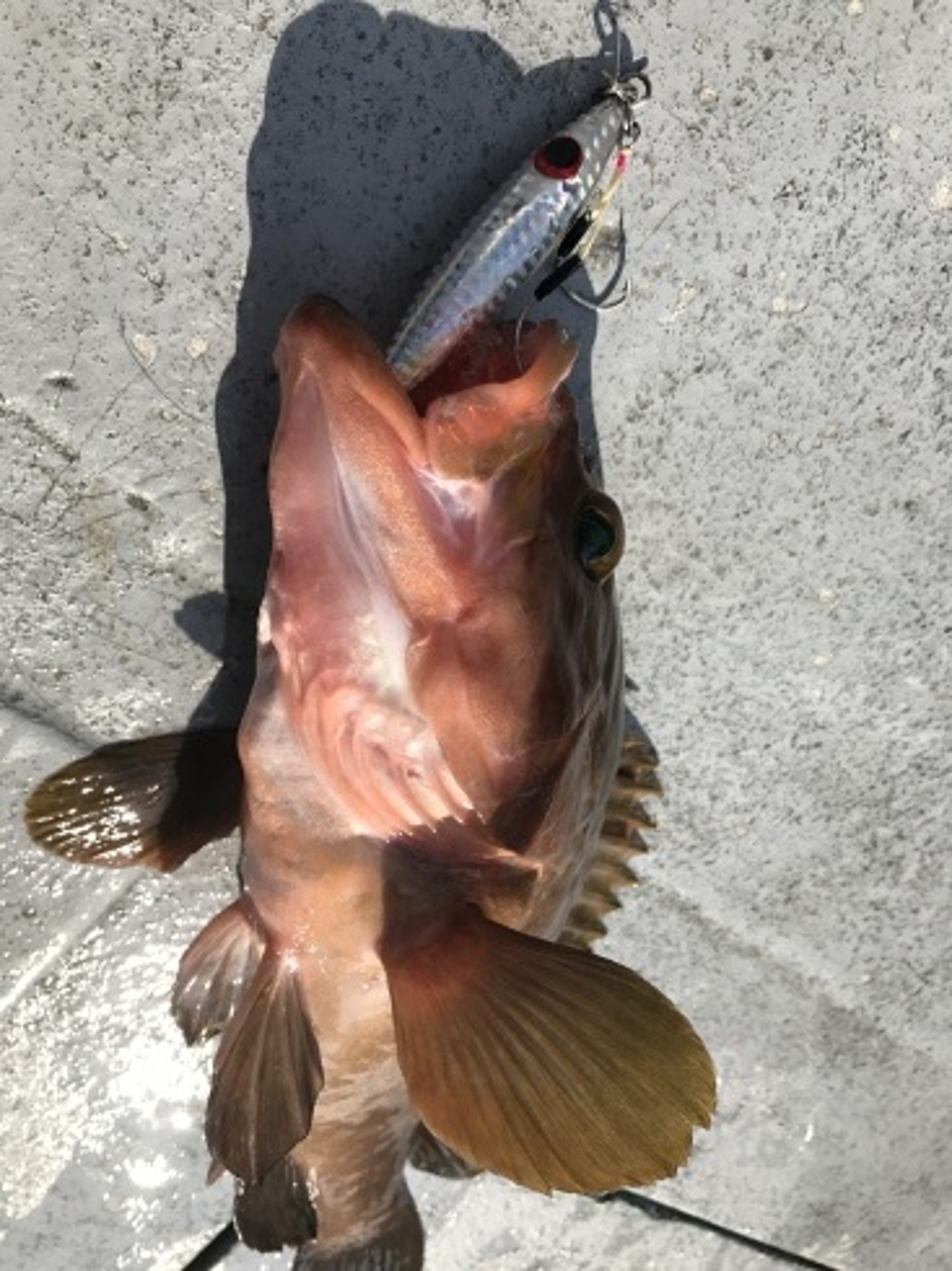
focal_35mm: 28
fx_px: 1028
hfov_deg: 49.7
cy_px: 636
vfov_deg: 63.5
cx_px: 476
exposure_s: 1/2398
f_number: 1.8
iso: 20
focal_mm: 3.99
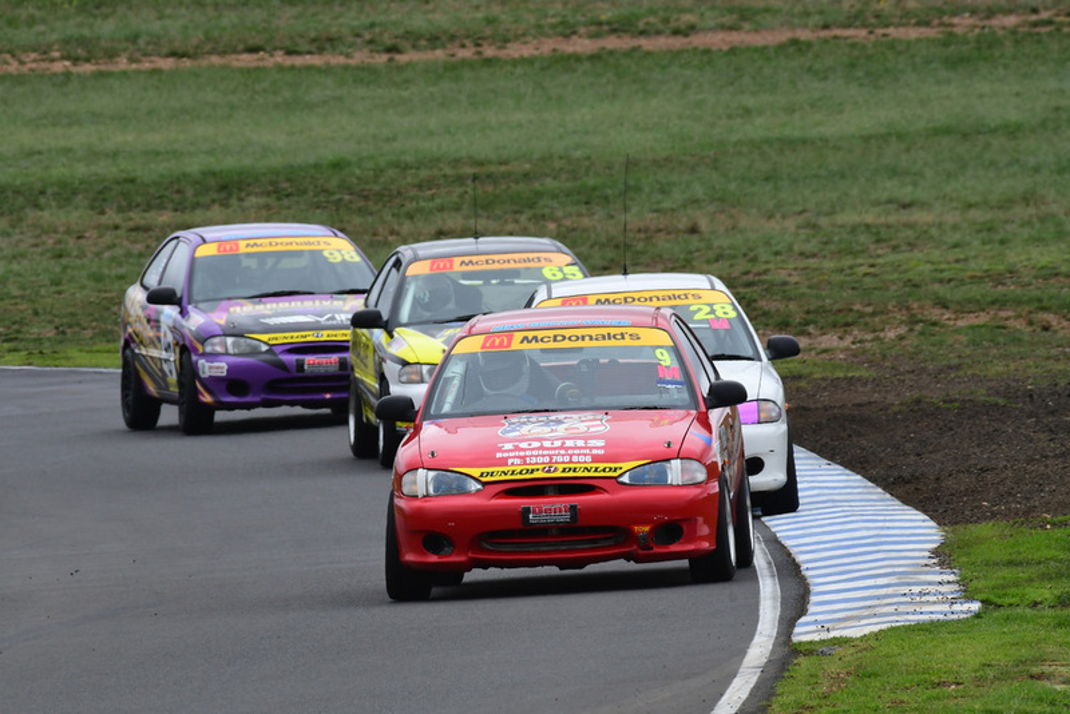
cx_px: 535
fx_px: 21407
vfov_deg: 1.9
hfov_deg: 2.9
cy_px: 357
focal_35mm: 720
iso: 640
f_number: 13
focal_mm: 480
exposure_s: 1/640
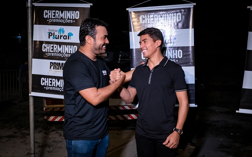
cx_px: 126
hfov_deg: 52.8
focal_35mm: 37
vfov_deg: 34.4
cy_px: 83
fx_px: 254
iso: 2000
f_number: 2.8
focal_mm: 24
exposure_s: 1/320
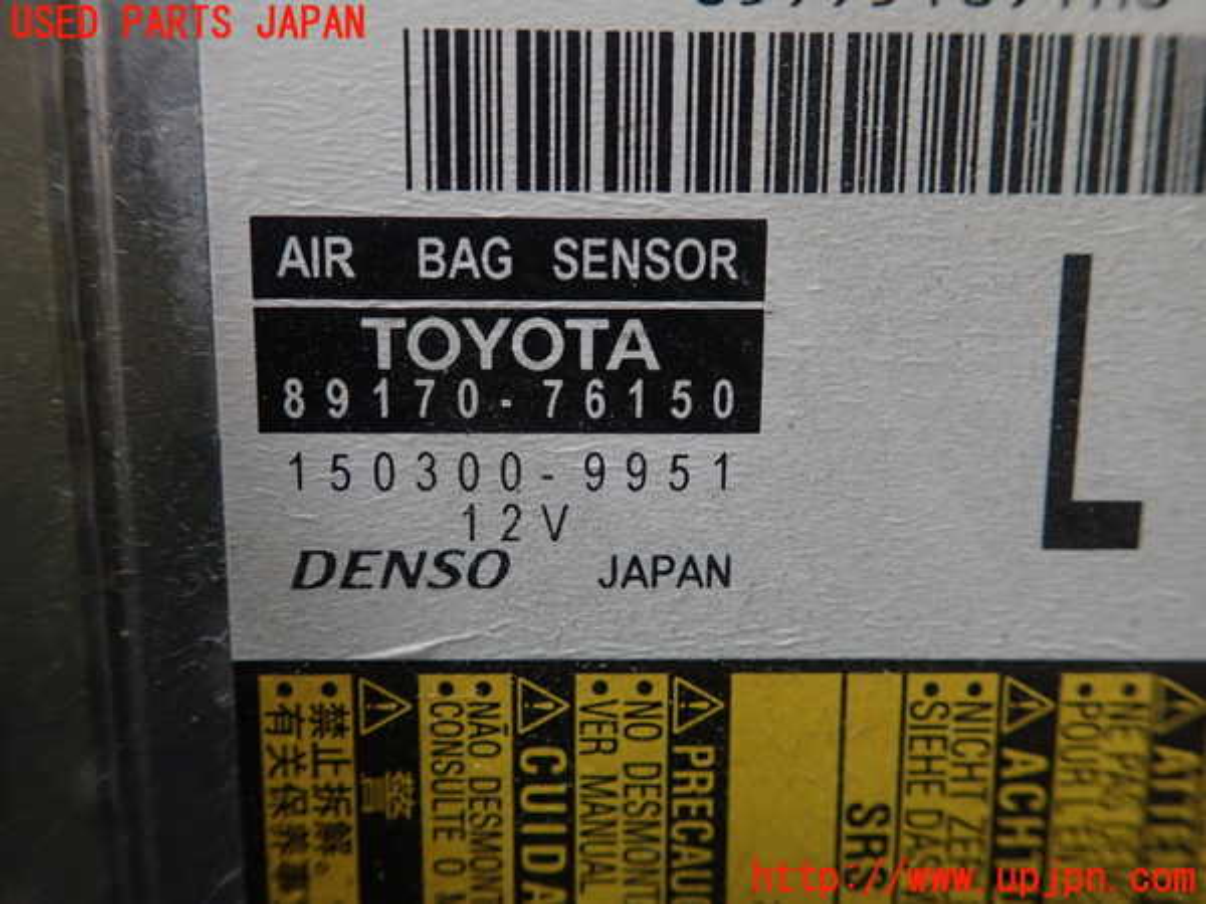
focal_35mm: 30
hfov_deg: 60.0
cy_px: 452
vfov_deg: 46.8
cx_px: 603
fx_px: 1045
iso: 320
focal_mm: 5.5
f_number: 2.3
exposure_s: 1/125
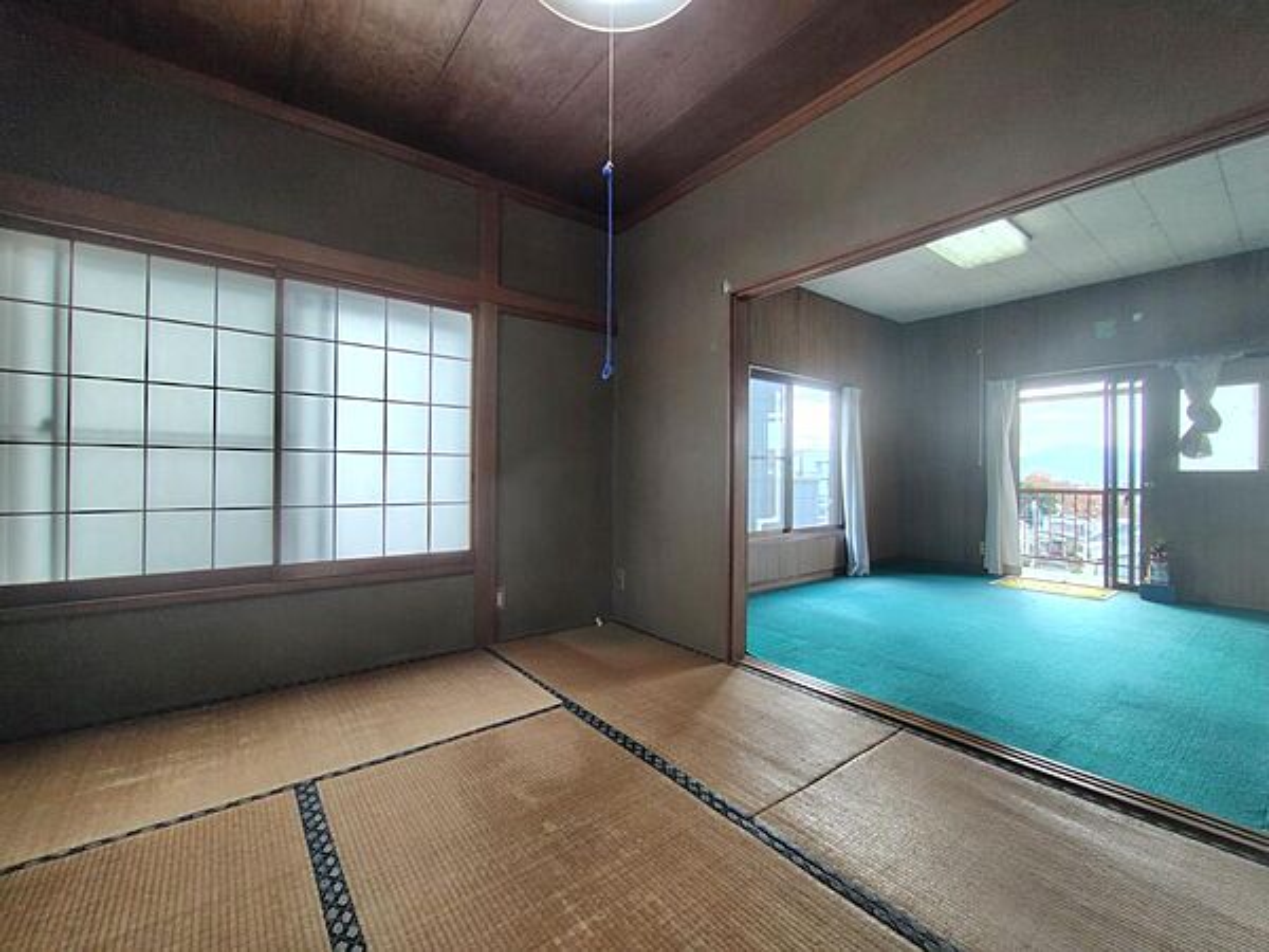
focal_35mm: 15
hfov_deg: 98.2
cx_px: 634
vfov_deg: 81.7
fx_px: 550
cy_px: 476
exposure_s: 1/60
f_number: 2.4
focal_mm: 1.6
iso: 151
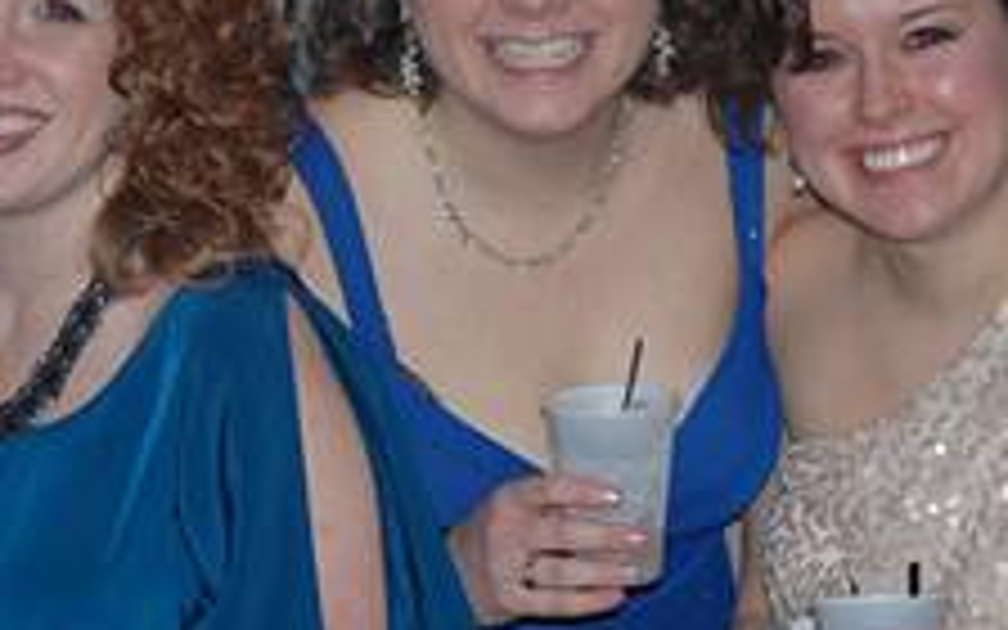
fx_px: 5666
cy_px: 126
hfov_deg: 10.2
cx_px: 374
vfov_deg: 6.4
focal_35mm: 206
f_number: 4
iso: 400
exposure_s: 1/60
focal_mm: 55
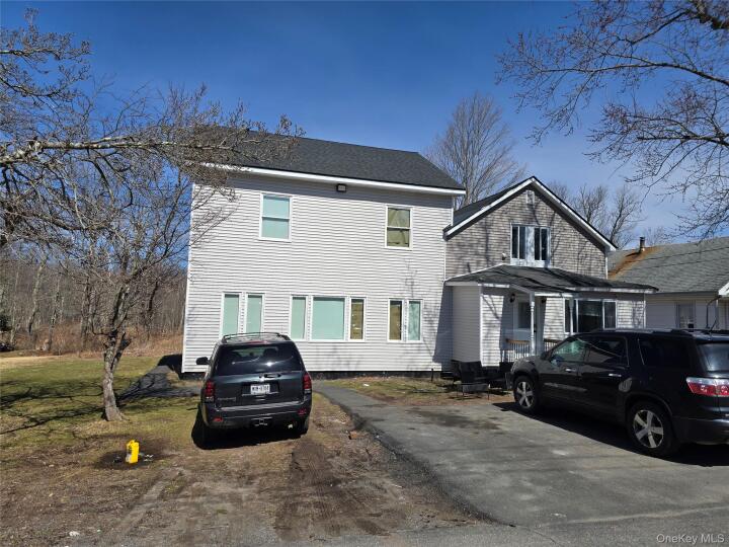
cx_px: 364
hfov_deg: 73.9
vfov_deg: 58.9
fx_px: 484
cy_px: 274
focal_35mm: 23
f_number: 1.7
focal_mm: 6.3
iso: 12
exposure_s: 1/1347
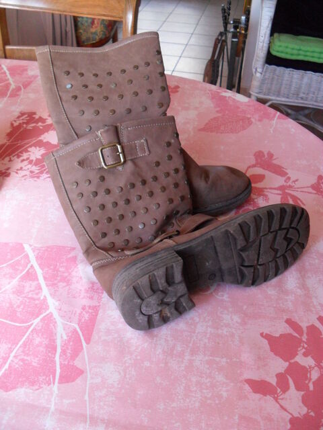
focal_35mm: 35
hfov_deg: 40.7
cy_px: 215
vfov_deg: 52.6
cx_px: 162
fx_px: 435
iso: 200
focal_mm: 6.3
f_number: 3
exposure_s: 1/30
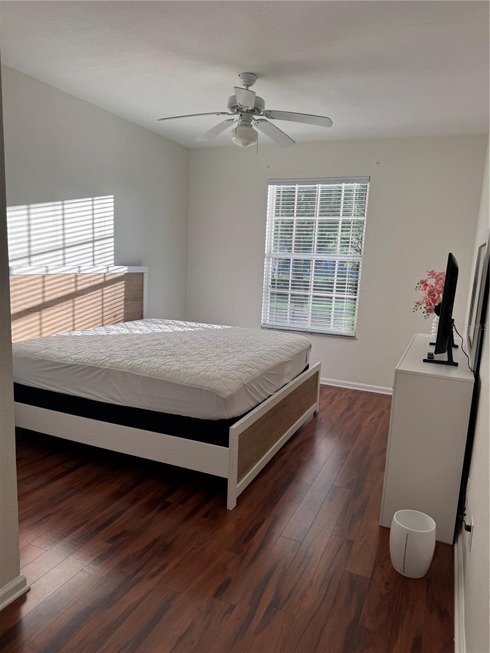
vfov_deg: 71.6
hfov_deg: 56.8
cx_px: 245
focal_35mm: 24
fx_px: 453
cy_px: 326
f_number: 1.78
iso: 80
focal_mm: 6.76
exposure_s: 1/454
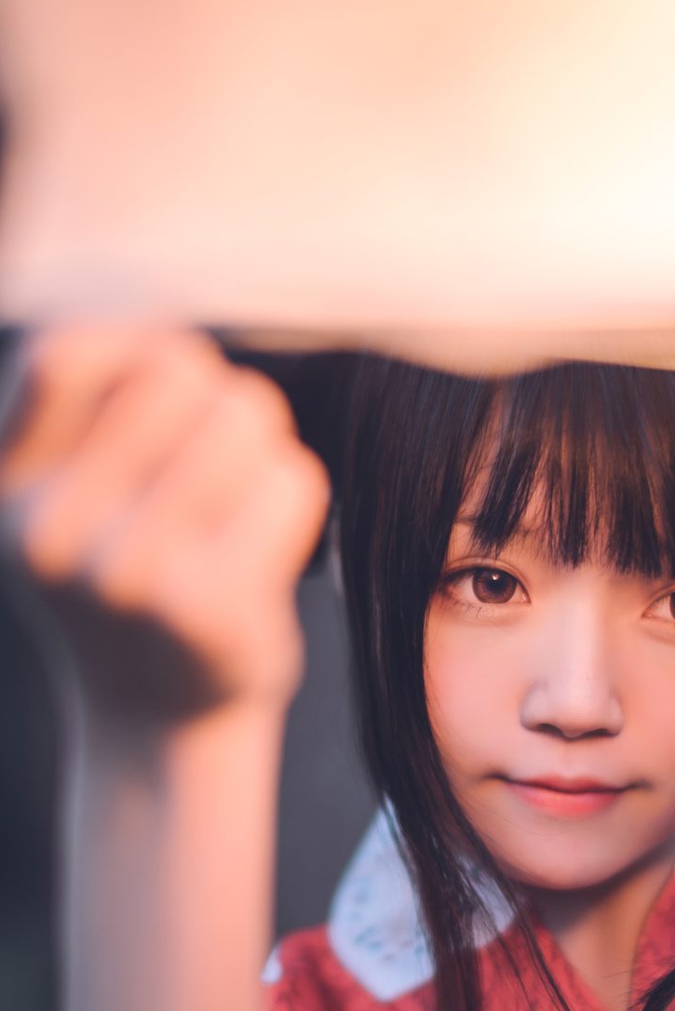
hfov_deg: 14.3
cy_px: 760
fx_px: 2697
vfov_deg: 21.1
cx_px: 398
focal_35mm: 96
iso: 200
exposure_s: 1/100
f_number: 1.4
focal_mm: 58
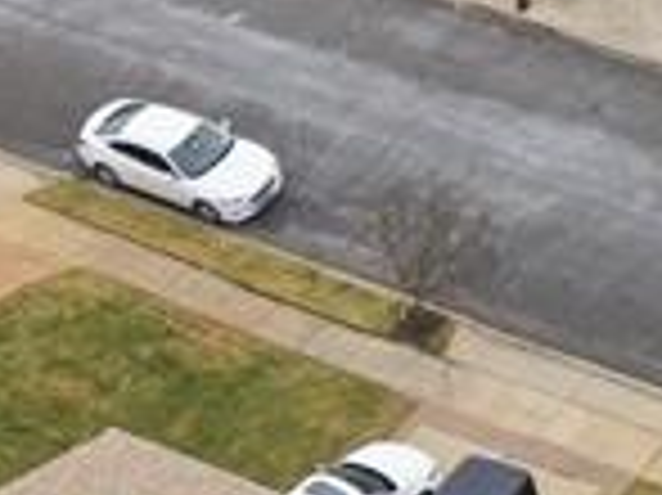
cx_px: 1139
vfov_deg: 8.3
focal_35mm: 167
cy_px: -580
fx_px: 3191
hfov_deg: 11.1
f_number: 1.8
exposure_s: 1/4000
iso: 230
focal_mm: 8.7
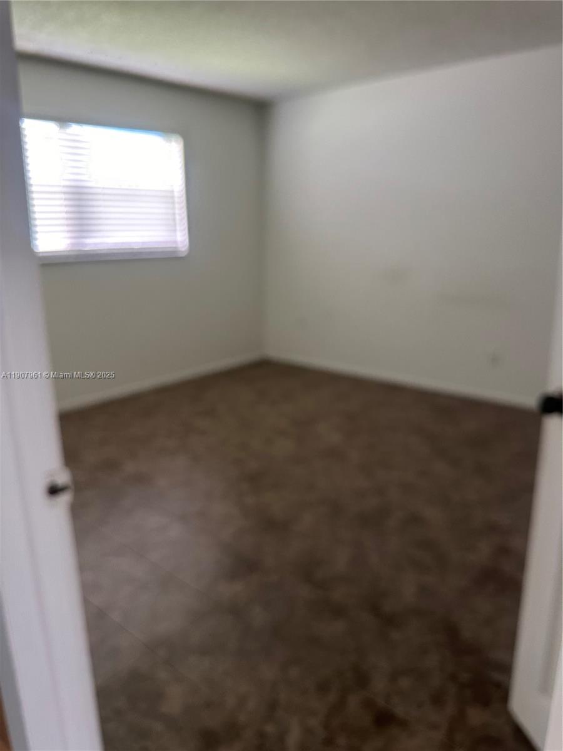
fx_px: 520
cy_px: 376
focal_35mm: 24
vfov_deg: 71.6
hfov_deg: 56.8
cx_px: 282
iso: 250
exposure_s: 1/75
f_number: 1.78
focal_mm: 6.86
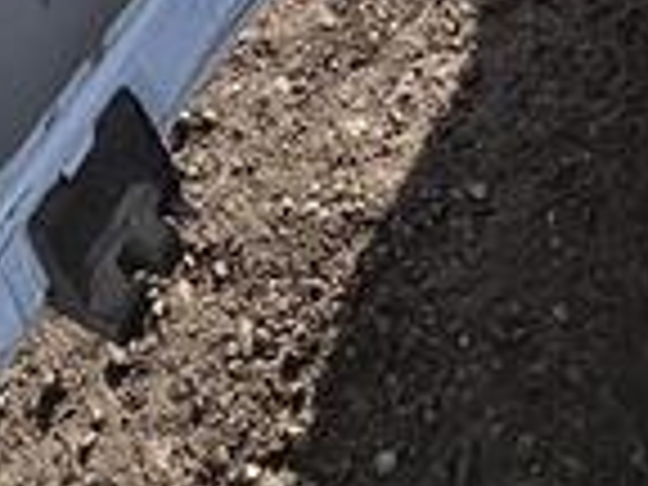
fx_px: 1629
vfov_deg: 11.3
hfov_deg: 21.8
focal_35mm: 87
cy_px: -927
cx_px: 14
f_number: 2.2
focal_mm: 2.22
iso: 40
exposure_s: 1/479
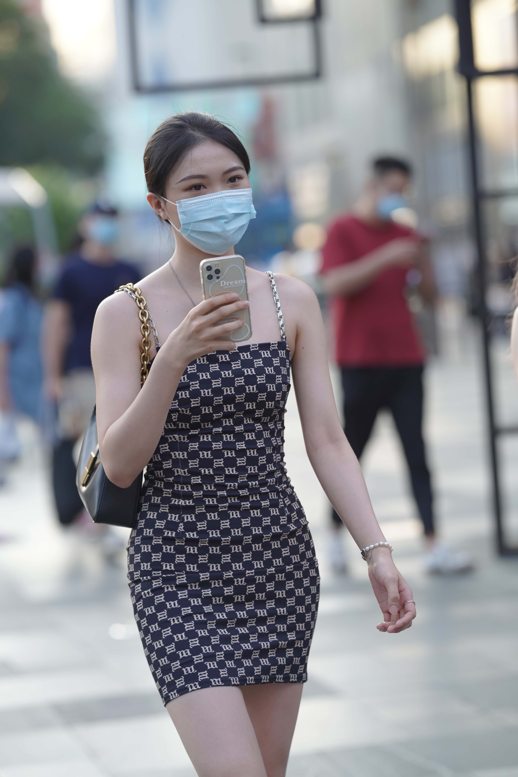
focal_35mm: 135
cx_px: 259
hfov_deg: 10.2
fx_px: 2914
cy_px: 388
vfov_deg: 15.2
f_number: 2.8
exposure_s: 1/640
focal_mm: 135
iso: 400
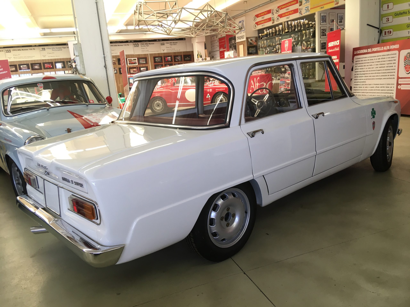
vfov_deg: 48.2
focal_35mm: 29
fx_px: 343
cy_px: 154
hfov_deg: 61.7
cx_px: 205
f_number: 2.2
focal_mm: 4.15
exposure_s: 1/33
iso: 25
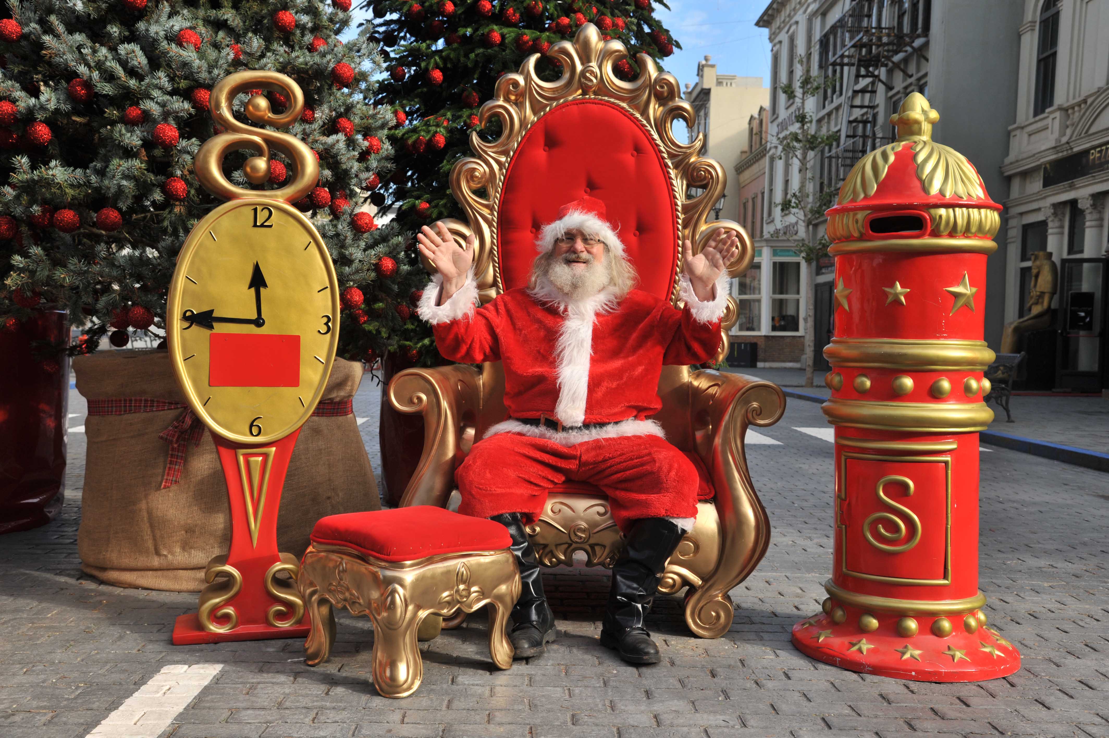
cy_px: 369
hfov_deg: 50.7
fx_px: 1170
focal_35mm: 38
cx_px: 554
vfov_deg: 35.0
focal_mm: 38
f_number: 6.3
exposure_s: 1/500
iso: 400
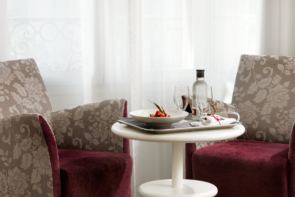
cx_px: 158
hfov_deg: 17.8
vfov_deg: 11.9
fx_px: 942
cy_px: 98
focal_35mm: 115
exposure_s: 1/6
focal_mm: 105
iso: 100
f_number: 9
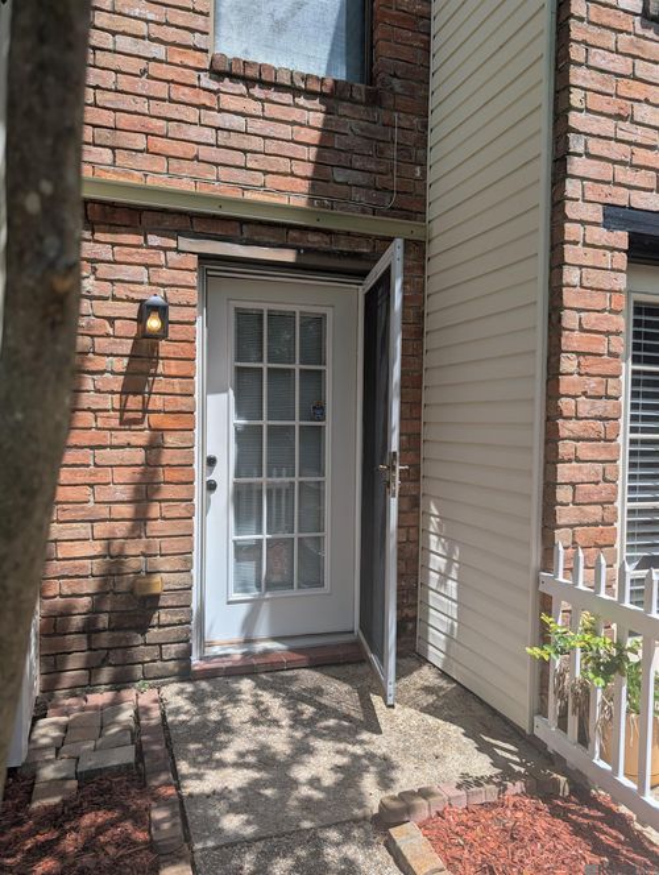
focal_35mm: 24
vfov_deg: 71.5
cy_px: 438
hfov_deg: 56.9
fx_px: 608
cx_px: 330
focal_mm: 6.9
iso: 19
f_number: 1.68
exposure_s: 1/951
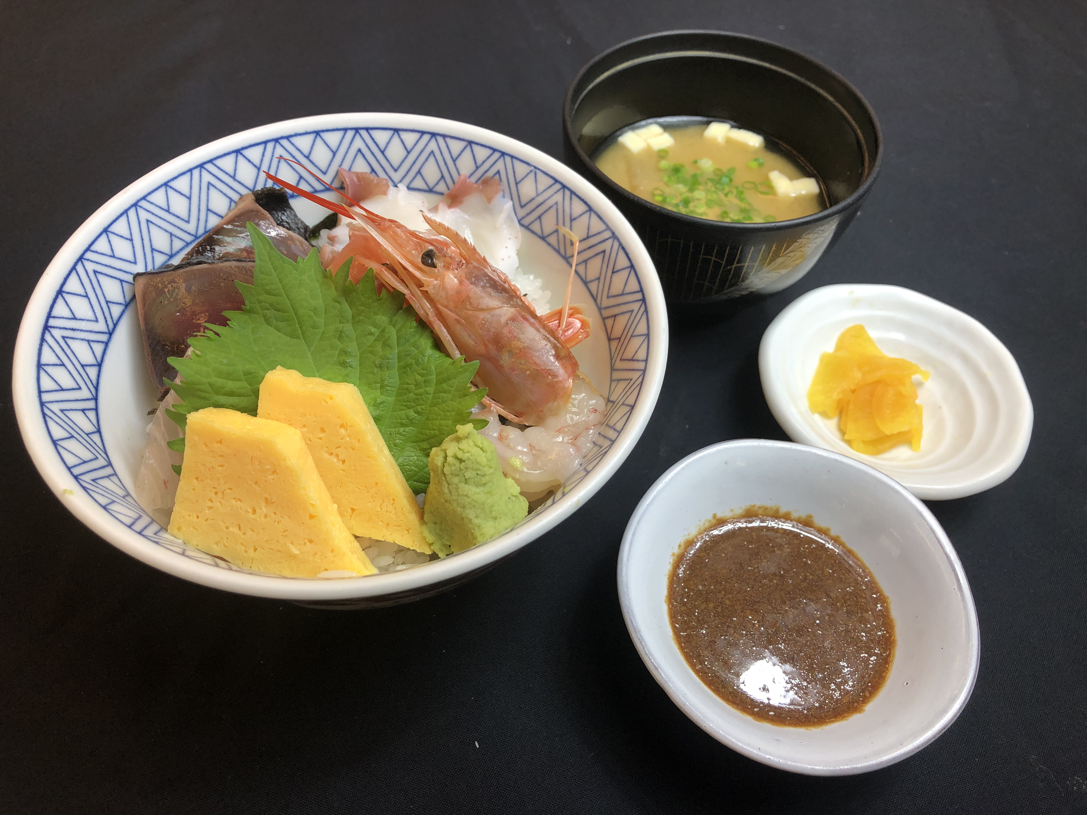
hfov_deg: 63.4
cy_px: 408
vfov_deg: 49.7
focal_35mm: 28
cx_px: 544
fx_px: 879
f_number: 1.8
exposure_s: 1/120
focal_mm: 3.99
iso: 50
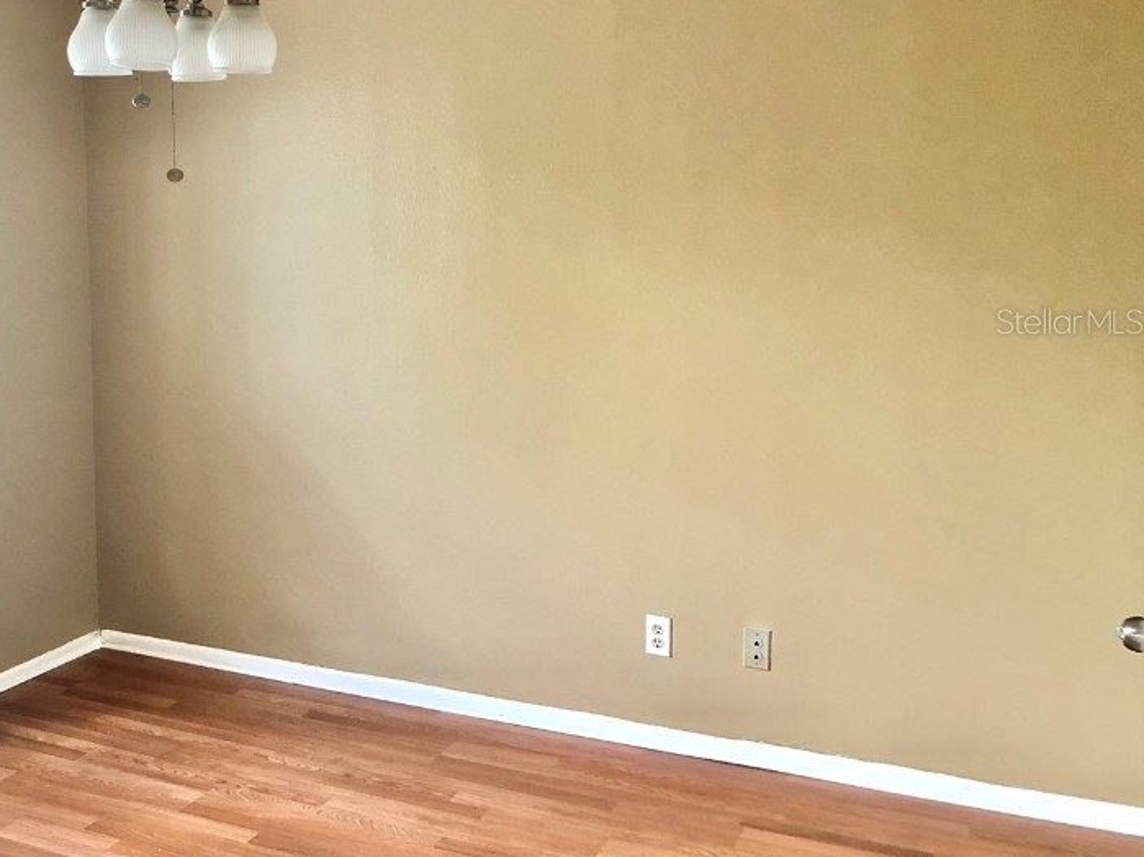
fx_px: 1355
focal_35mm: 41
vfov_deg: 34.9
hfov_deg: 44.5
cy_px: 321
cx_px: 313
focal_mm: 3.99
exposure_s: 1/15
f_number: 1.8
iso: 64
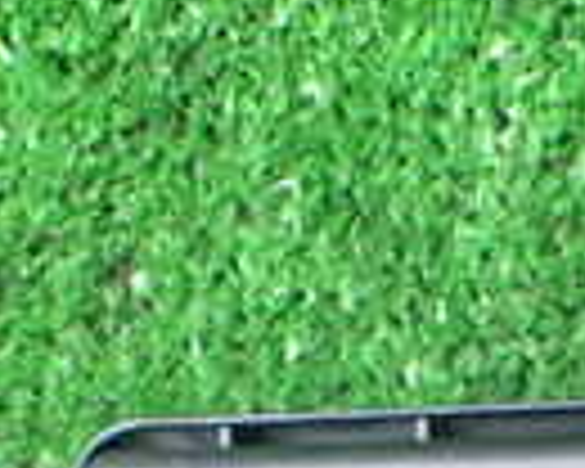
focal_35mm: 135
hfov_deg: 13.5
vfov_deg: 10.8
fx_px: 2337
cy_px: 796
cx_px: 837
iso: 800
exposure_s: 1/100
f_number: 2.3
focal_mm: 5.4
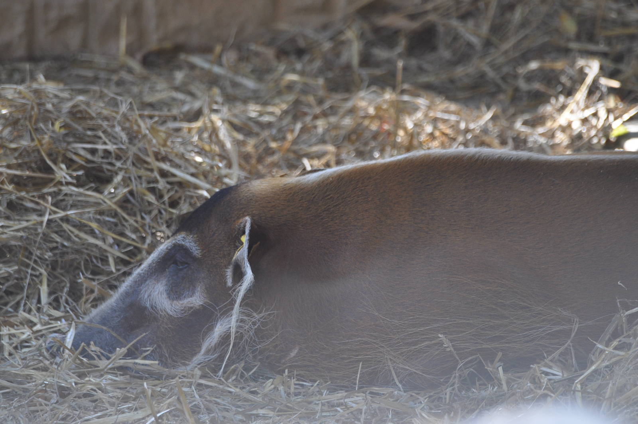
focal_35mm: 450
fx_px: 7966
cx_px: 319
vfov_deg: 3.0
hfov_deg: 4.6
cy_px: 212
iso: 560
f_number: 5.6
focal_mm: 300
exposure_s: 1/125
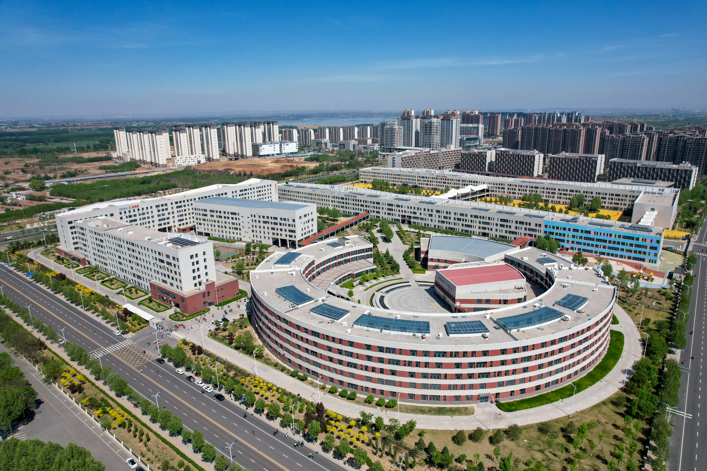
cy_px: 236
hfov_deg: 78.6
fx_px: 432
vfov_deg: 57.2
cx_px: 354
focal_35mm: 22
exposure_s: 1/2500
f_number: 2.8
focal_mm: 8.38
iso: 110
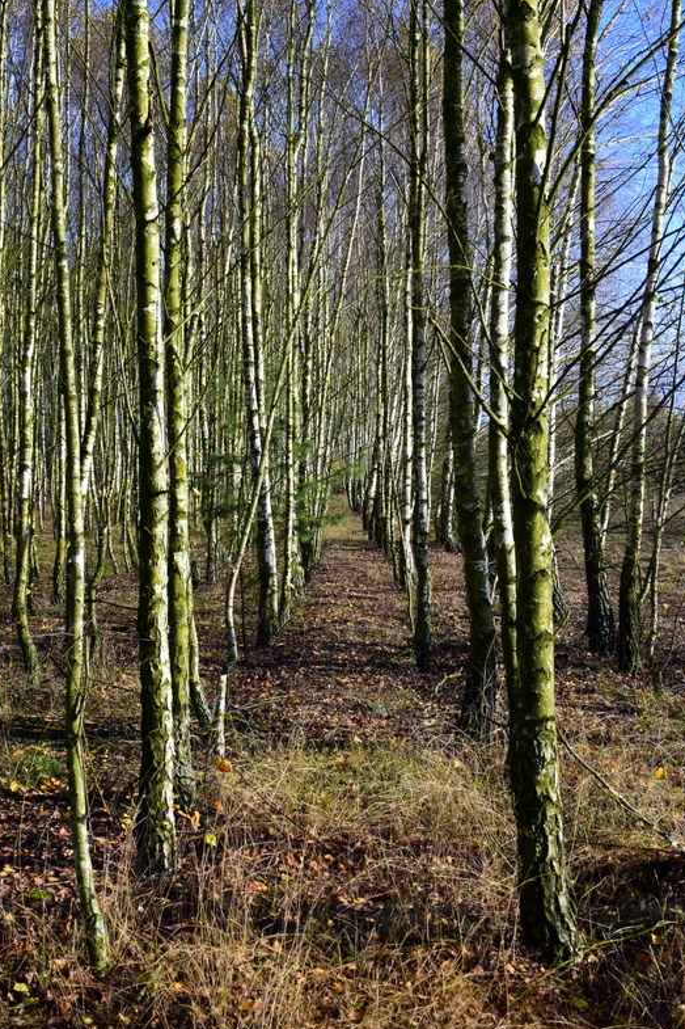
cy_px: 520
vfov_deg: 37.2
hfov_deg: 25.3
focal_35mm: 54
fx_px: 1528
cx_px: 341
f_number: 10
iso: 400
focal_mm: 35
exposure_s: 1/250
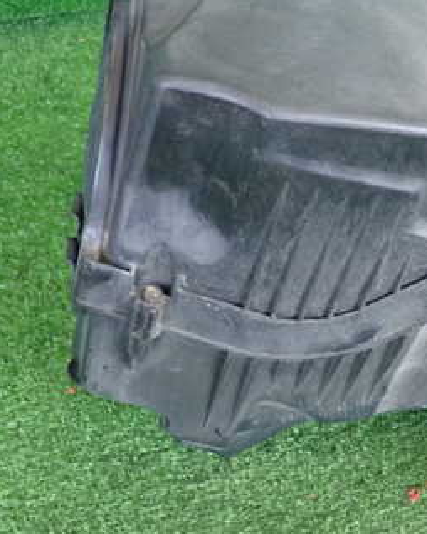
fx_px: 1107
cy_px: 227
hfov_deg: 21.2
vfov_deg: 27.1
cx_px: 419
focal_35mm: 70
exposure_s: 1/40
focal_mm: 6.83
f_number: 2.7
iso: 250
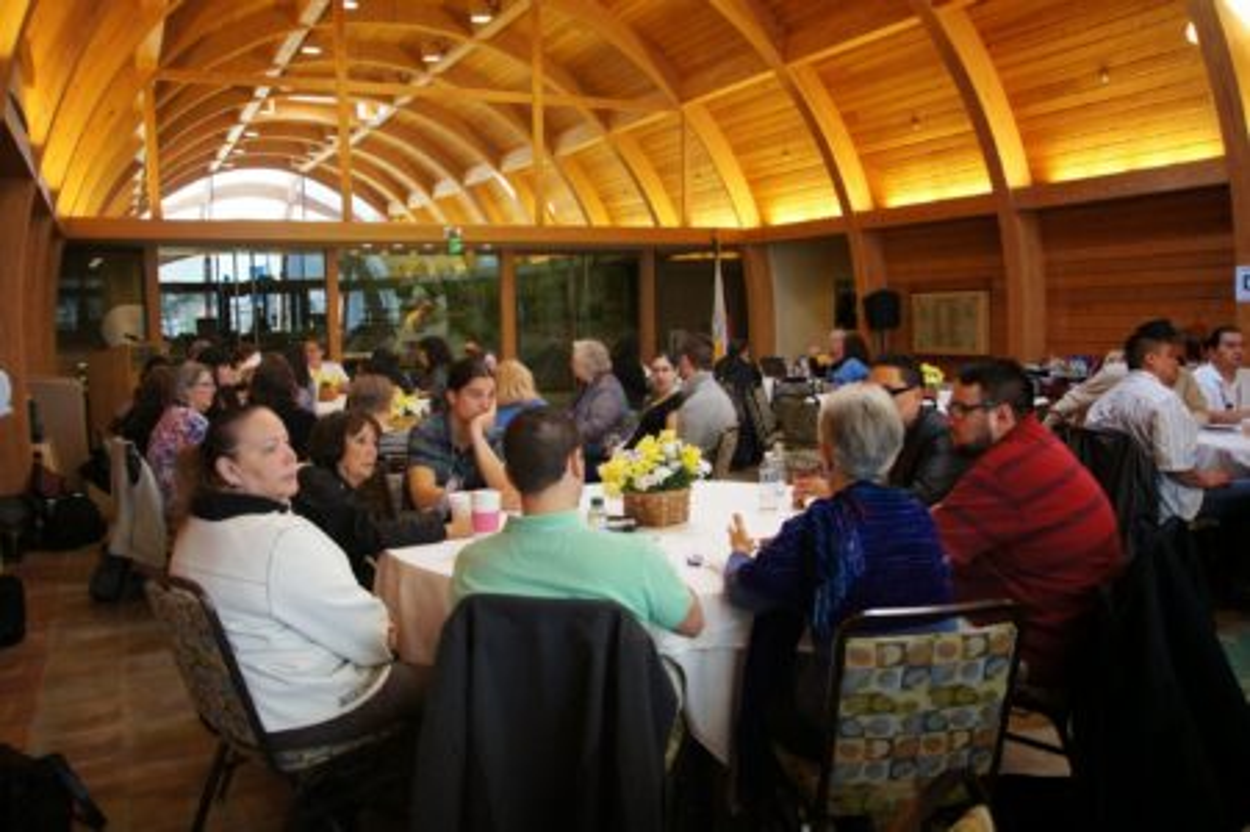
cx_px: 625
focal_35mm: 30
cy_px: 416
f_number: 3.5
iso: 1600
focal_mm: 20
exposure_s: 1/160
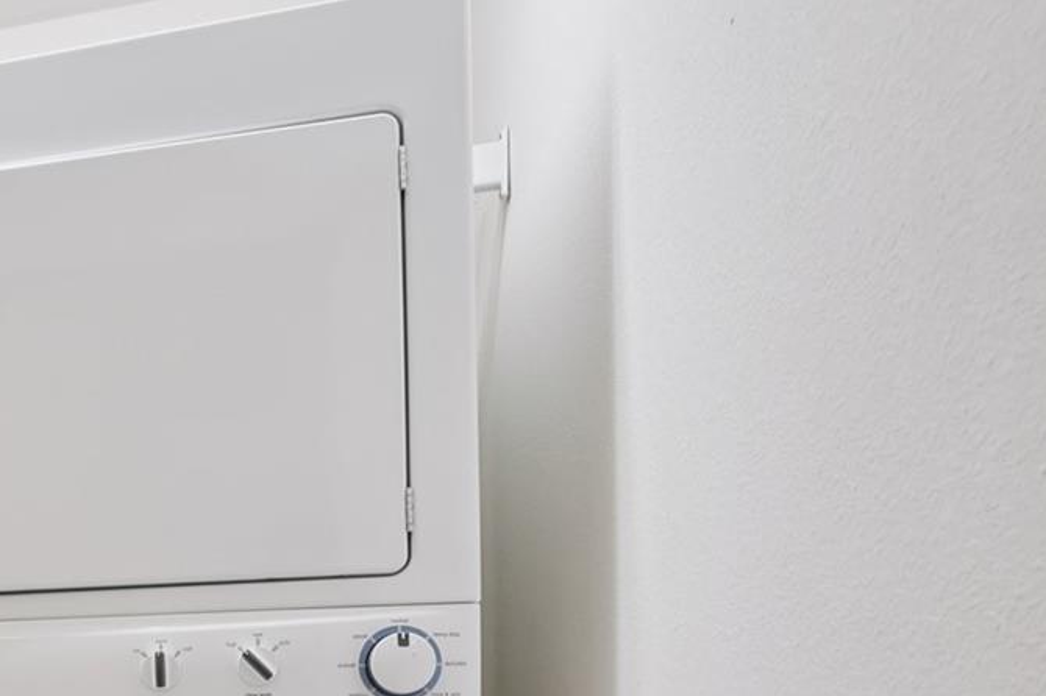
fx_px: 1249
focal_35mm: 43
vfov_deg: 28.1
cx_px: -187
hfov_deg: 36.1
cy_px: 782
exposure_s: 1/30
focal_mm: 18
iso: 400
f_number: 8
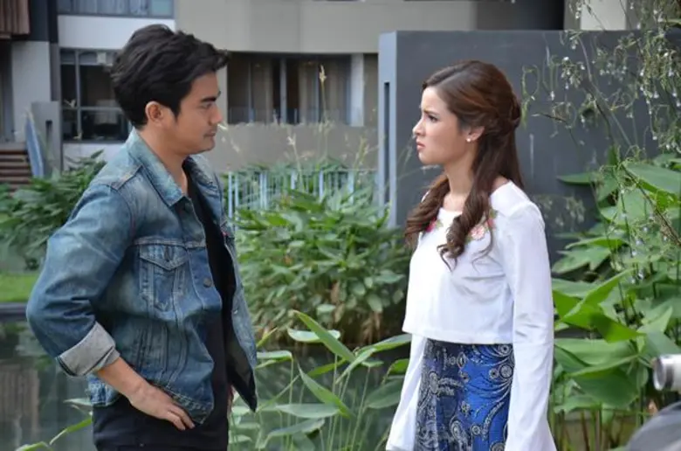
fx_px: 1755
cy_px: 226
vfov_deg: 14.6
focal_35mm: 93
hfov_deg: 22.0
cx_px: 340
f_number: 5
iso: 400
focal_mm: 62
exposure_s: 1/200
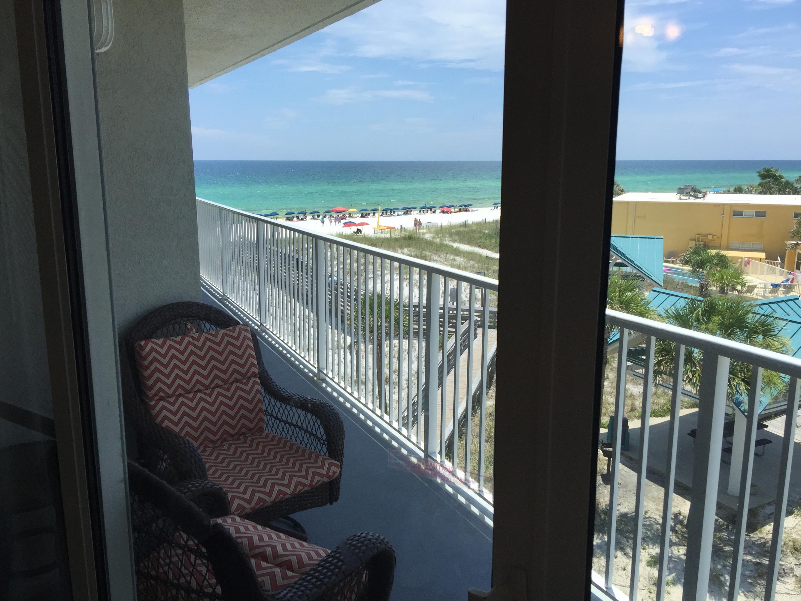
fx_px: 671
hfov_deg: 61.7
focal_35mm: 29
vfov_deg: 48.2
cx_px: 400
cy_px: 300
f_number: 2.2
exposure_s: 1/1041
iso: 32
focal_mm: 4.15
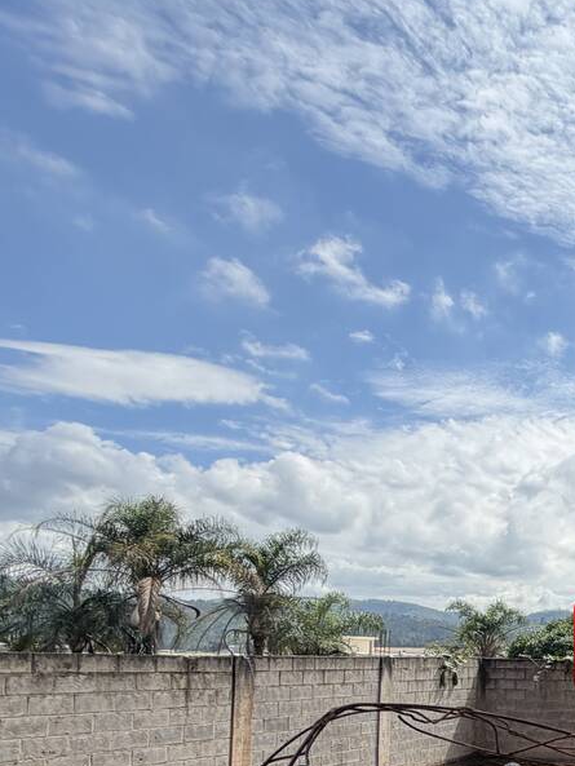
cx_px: 899
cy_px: 642
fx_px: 753
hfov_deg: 26.8
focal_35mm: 34
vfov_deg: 49.8
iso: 20
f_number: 2.2
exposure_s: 1/770
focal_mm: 2.22
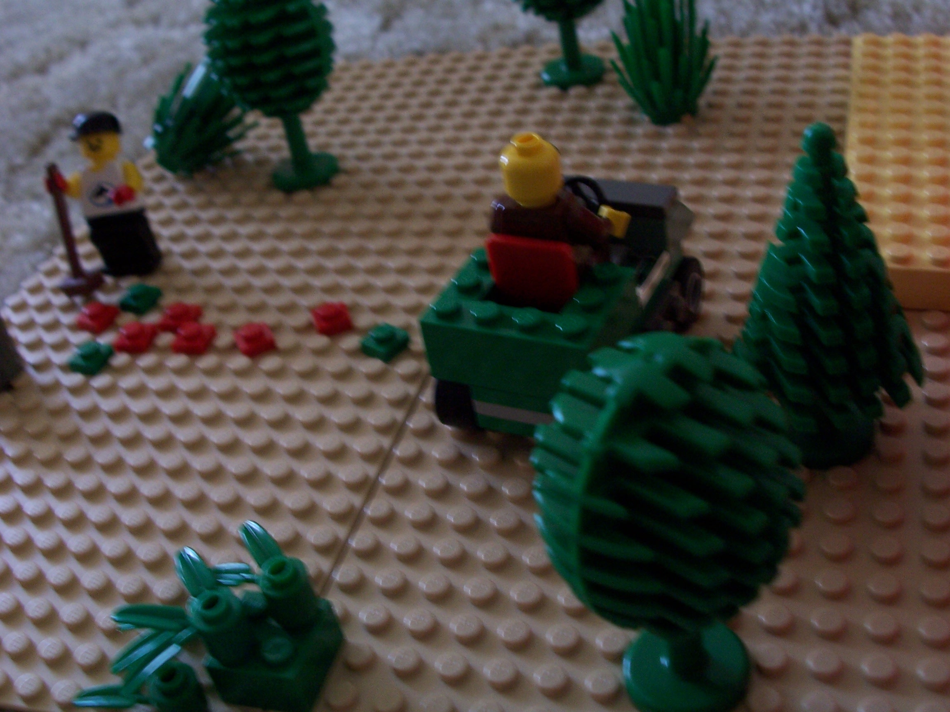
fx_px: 1153
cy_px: 356
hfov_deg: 44.8
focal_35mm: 42
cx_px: 475
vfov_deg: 34.3
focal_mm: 7.2
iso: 140
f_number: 2.8
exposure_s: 1/8
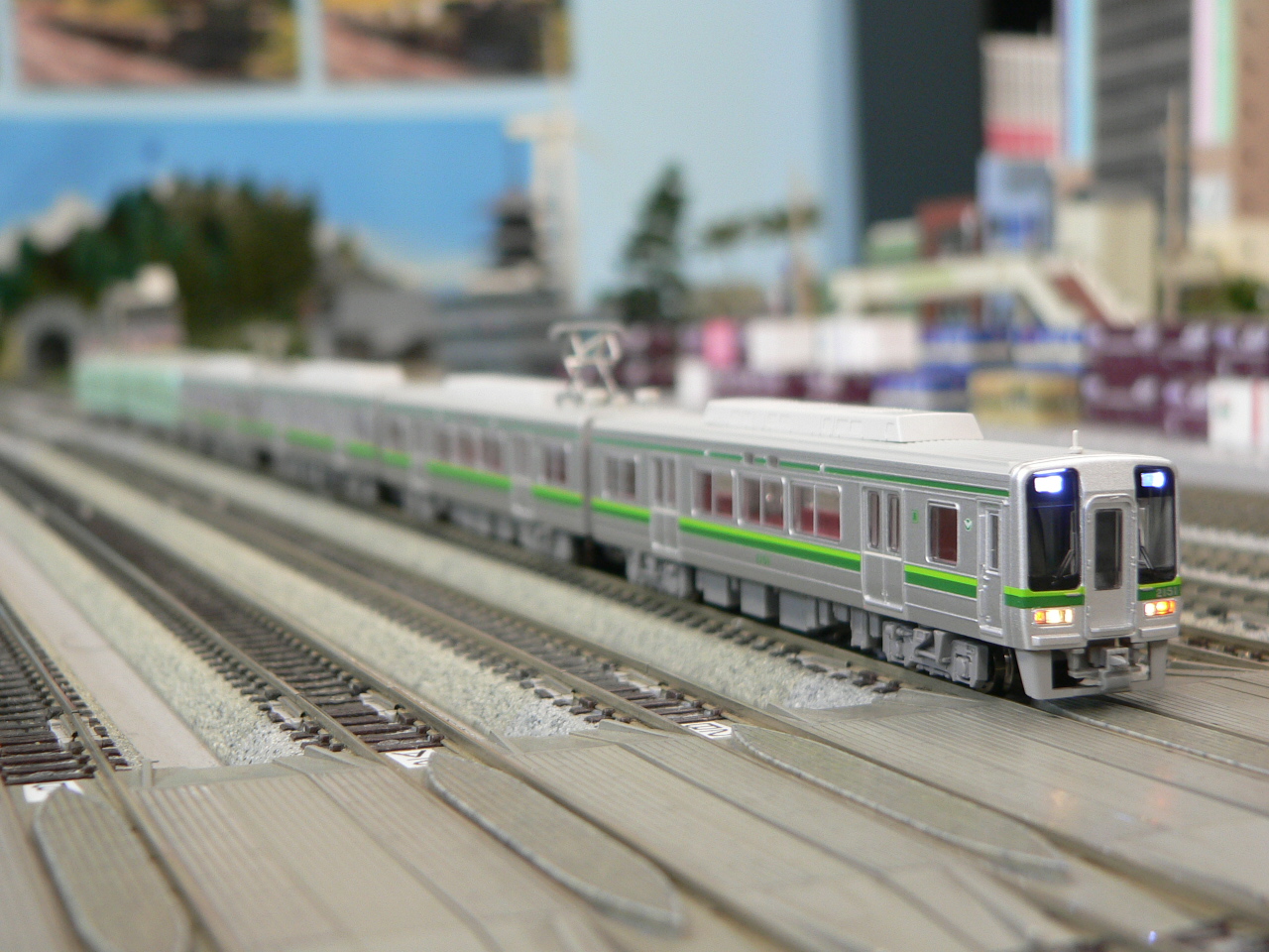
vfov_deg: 26.1
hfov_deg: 34.3
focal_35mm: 56
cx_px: 634
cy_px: 476
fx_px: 2053
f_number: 2.8
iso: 100
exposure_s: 1/6
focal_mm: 9.3
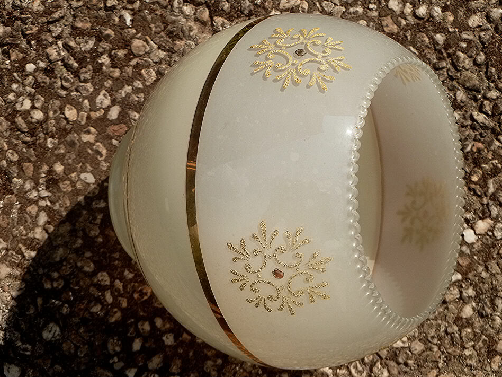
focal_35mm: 54
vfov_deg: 27.0
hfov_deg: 35.5
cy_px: 198
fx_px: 783
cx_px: 266
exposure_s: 1/200
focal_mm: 9
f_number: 11
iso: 200
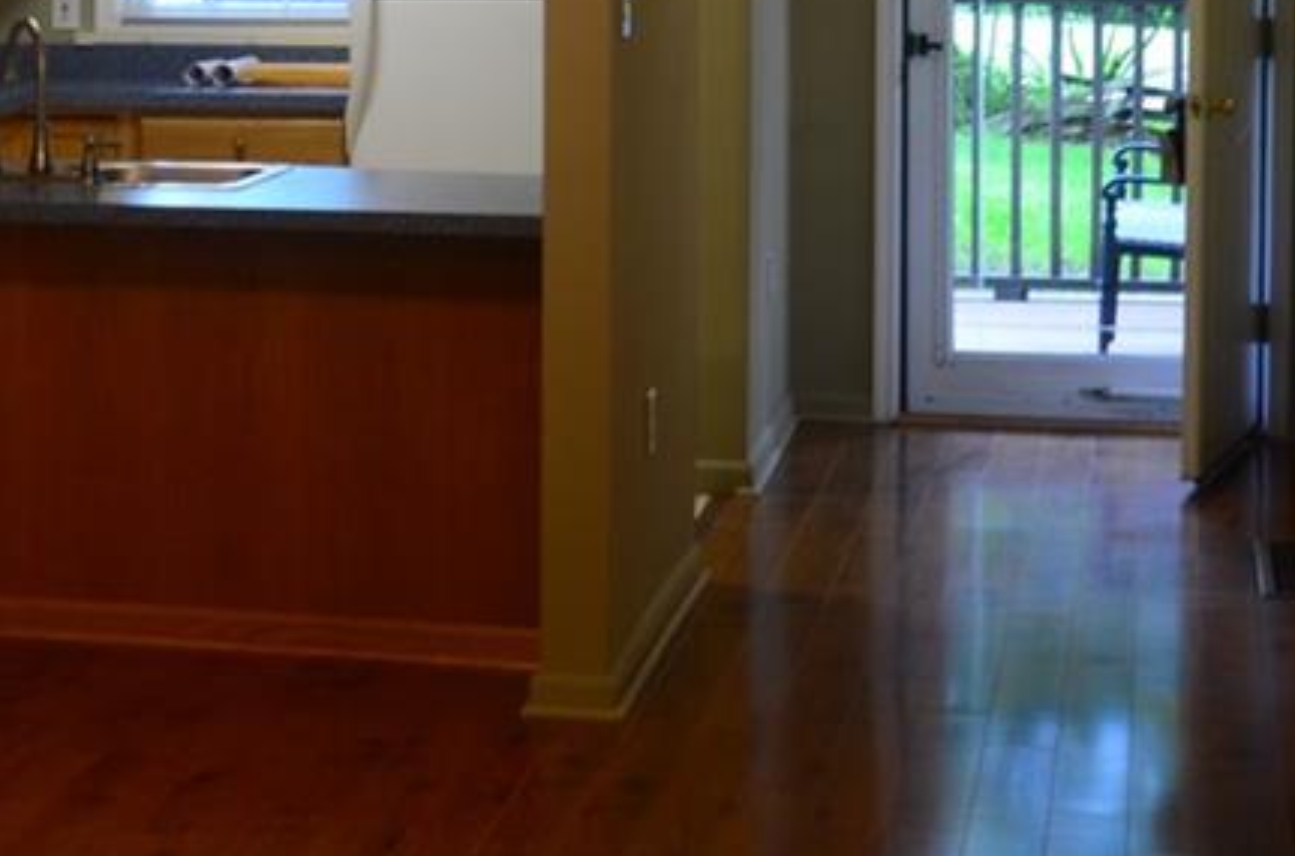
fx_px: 3839
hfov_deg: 18.3
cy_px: 11
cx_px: -195
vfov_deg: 12.6
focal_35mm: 107
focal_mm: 30
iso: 100
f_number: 4.2
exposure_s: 1/4
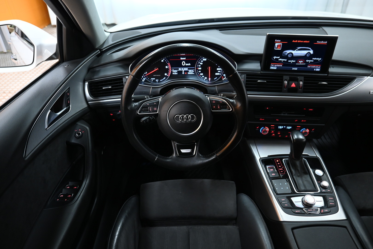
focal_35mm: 24
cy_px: 124
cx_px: 186
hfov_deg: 73.7
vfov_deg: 53.1
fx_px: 249
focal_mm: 16
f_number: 3.5
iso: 1000
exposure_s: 1/50
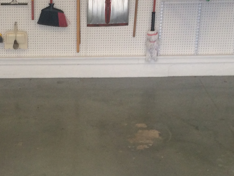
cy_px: 251
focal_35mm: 95
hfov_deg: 20.2
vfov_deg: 14.7
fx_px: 642
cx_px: 21
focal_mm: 4.15
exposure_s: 1/60
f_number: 2.2
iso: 40
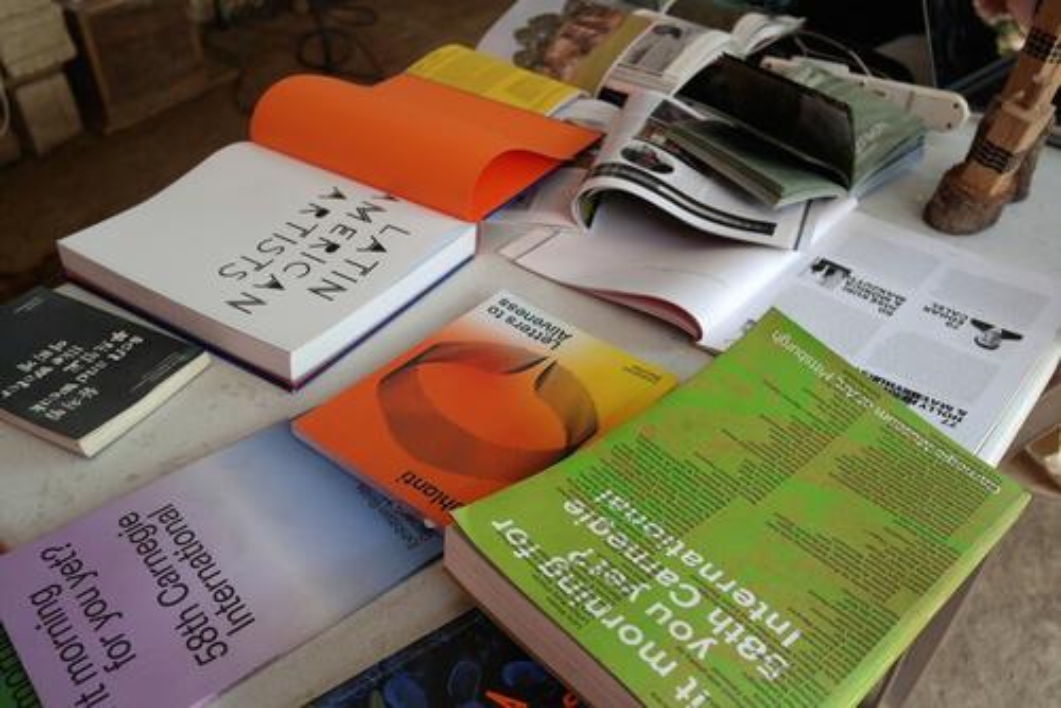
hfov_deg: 57.2
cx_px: 530
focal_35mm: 33
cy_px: 354
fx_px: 973
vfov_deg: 40.0
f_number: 3.5
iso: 100
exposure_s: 1/80
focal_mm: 22
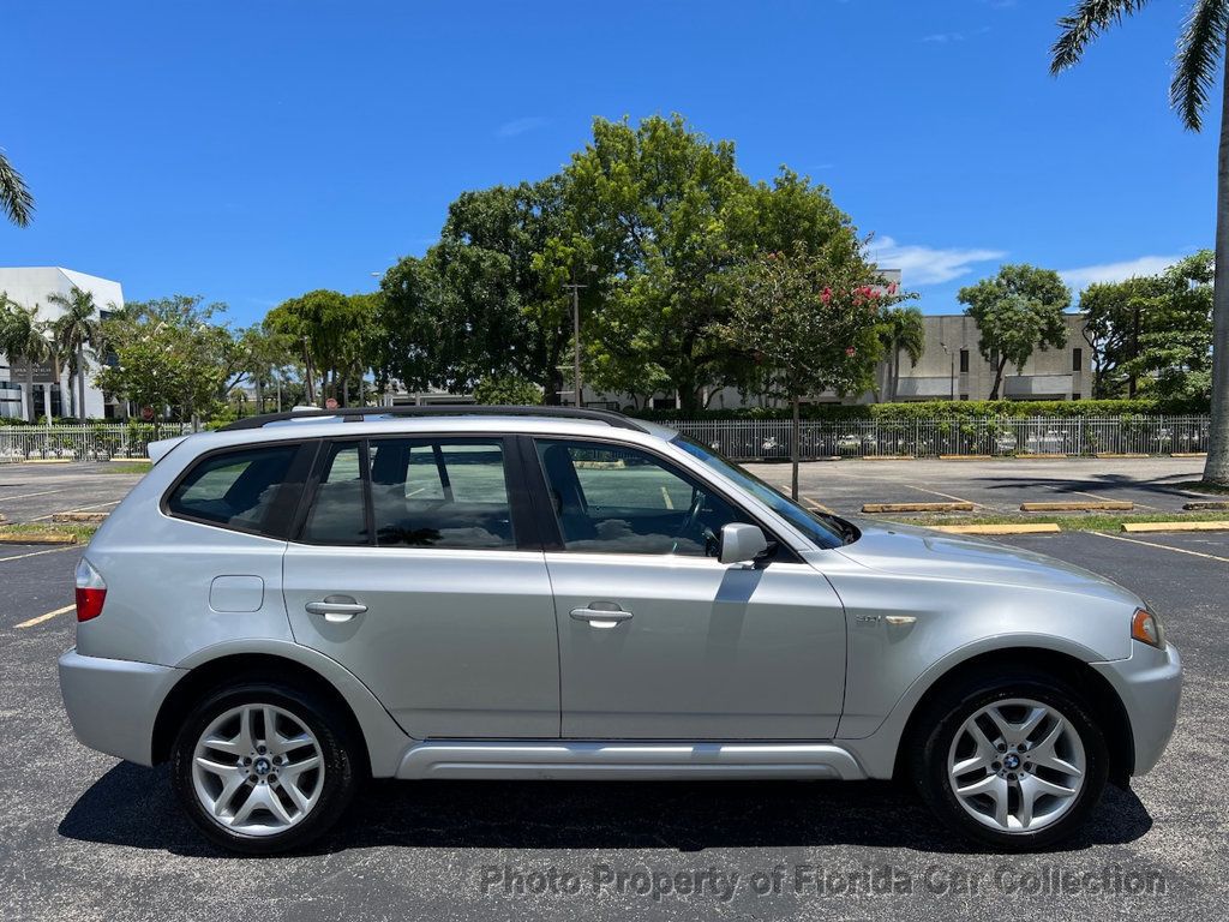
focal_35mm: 26
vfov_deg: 53.1
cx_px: 614
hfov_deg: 67.3
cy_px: 461
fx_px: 923
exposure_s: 1/3831
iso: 50
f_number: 1.5
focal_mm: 5.7
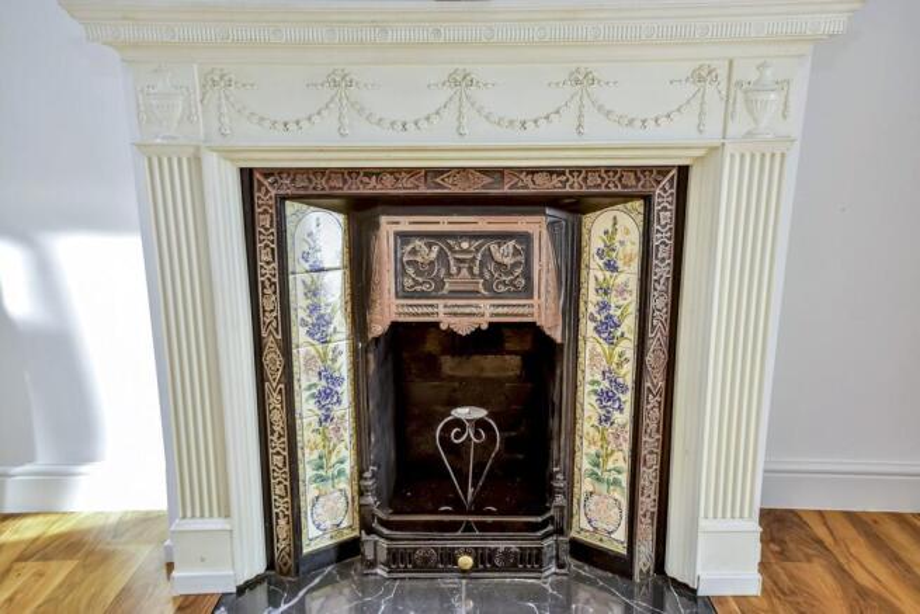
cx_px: 460
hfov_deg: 61.9
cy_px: 307
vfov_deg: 43.6
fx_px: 767
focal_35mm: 30
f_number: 8
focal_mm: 20
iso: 640
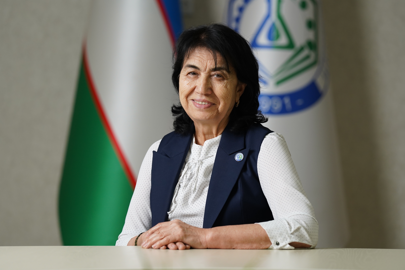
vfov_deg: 8.2
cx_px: 202
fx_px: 1879
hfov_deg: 12.3
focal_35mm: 167
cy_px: 135
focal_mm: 167
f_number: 4
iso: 1600
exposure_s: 1/200
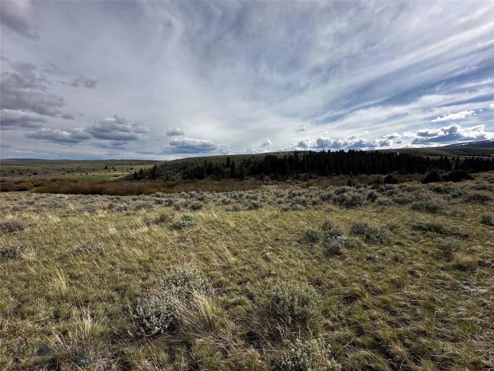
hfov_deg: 102.1
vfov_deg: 85.7
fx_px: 200
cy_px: 186
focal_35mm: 14
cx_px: 247
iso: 50
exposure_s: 1/2817
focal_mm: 2.22
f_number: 2.2
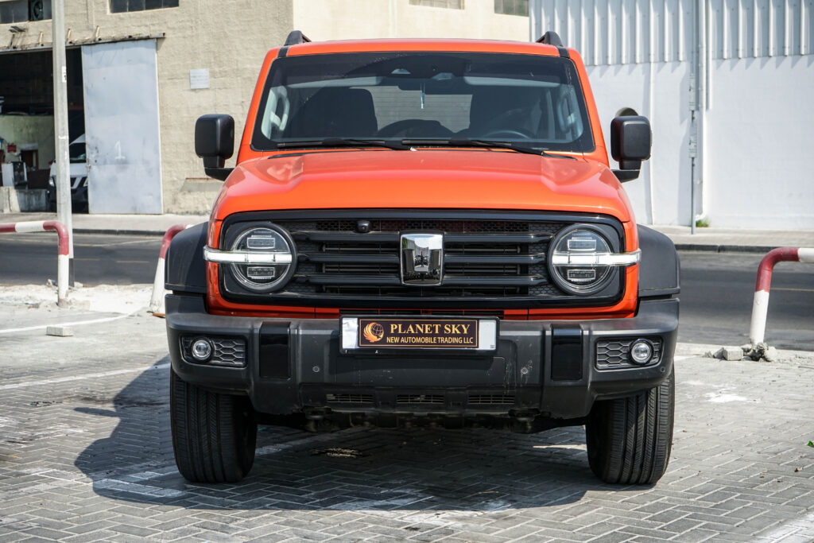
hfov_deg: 30.1
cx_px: 407
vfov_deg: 20.3
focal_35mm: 67
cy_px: 272
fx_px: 1515
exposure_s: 1/800
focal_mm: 67
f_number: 10
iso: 500
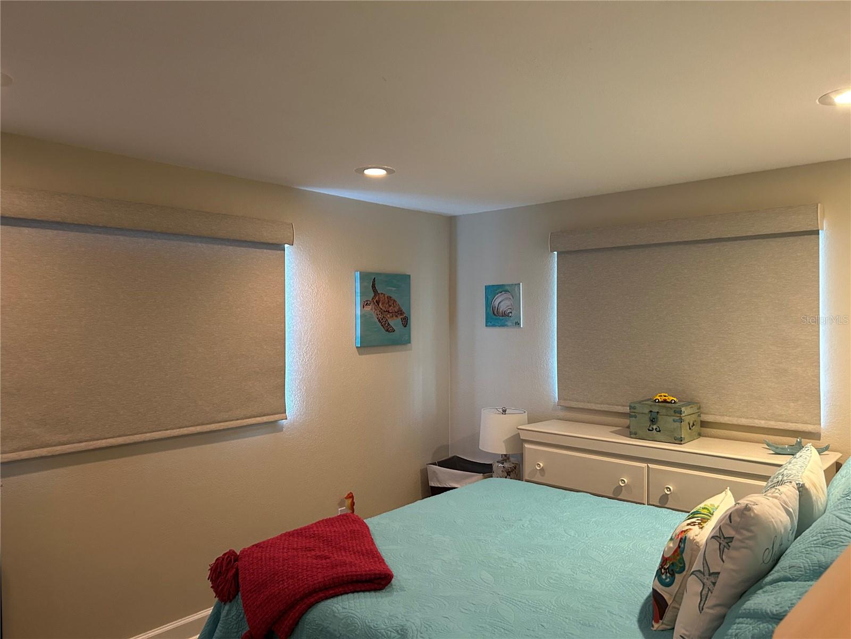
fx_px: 639
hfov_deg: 67.3
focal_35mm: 26
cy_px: 320
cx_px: 426
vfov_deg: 53.1
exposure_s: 1/60
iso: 320
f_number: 1.5
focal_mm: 5.7
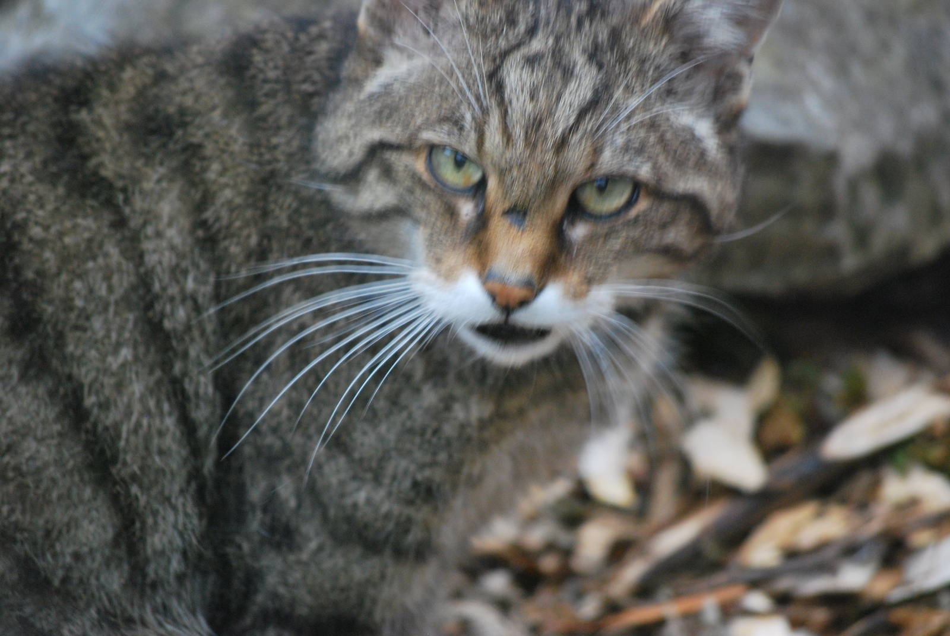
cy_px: 318
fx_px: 7926
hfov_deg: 6.9
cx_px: 475
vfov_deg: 4.6
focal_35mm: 300
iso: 800
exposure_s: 1/40
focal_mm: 200
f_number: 5.6
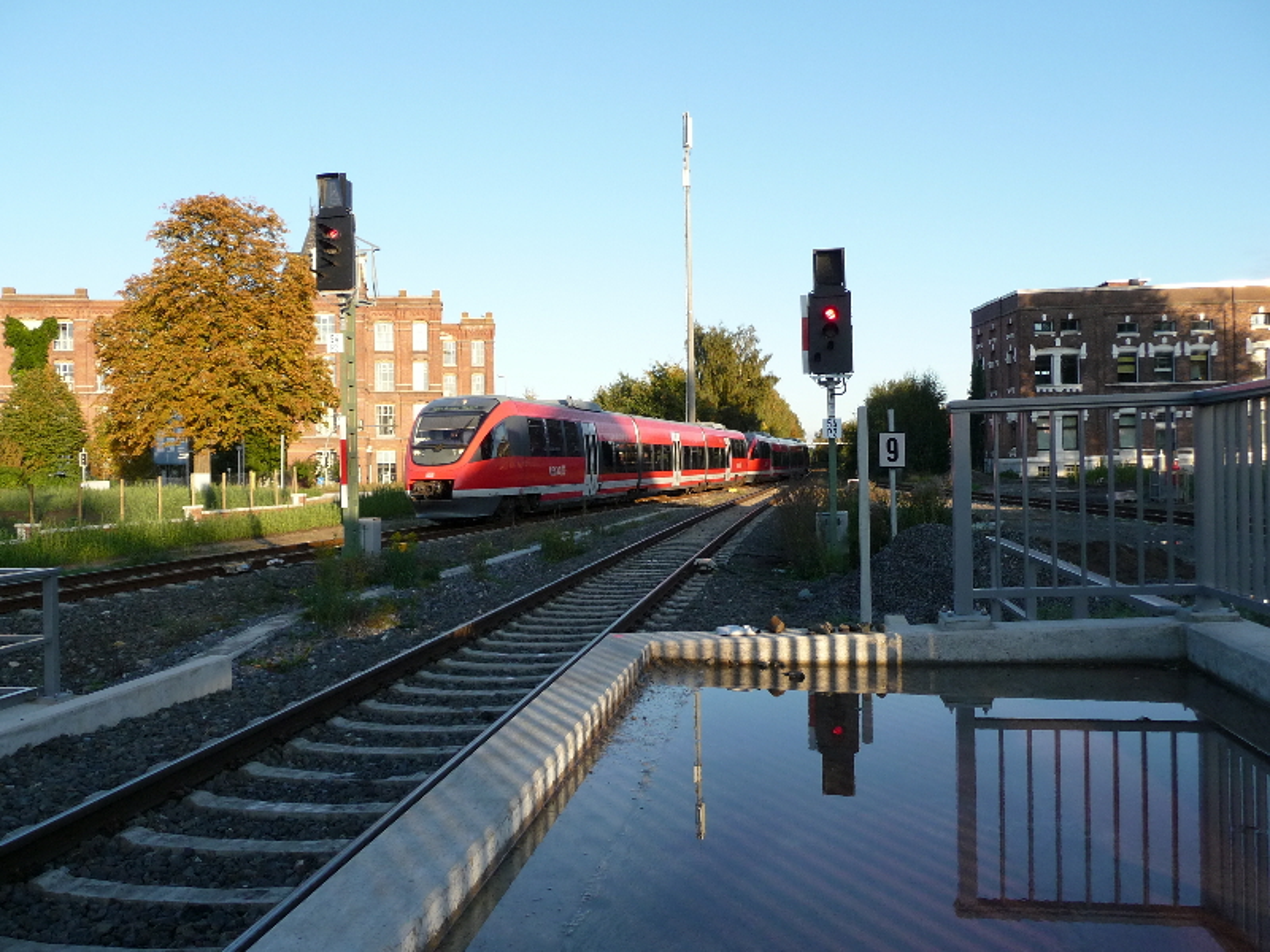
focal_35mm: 30
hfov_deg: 60.0
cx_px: 635
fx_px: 1101
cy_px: 476
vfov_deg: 46.8
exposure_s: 1/500
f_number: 3.4
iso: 160
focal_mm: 5
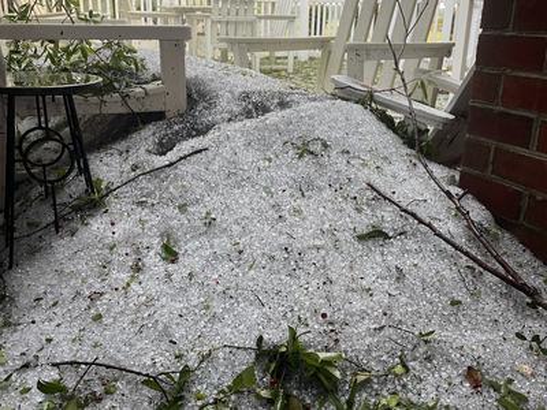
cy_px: 205
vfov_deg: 53.1
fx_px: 411
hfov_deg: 67.3
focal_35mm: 26
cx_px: 274
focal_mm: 4.2
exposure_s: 1/60
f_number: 1.6
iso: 160
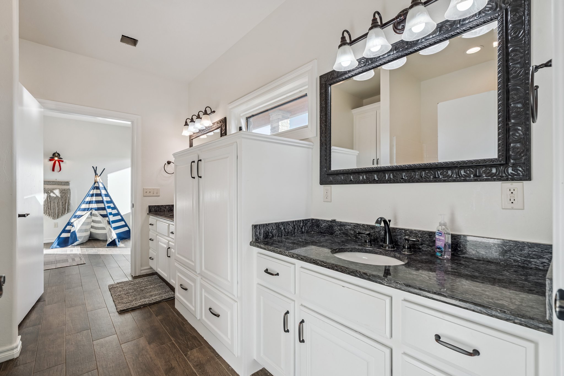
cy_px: 188
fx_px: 251
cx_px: 282
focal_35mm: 16
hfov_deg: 96.7
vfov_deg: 73.7
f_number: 7.1
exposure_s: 1/400
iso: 200
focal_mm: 16
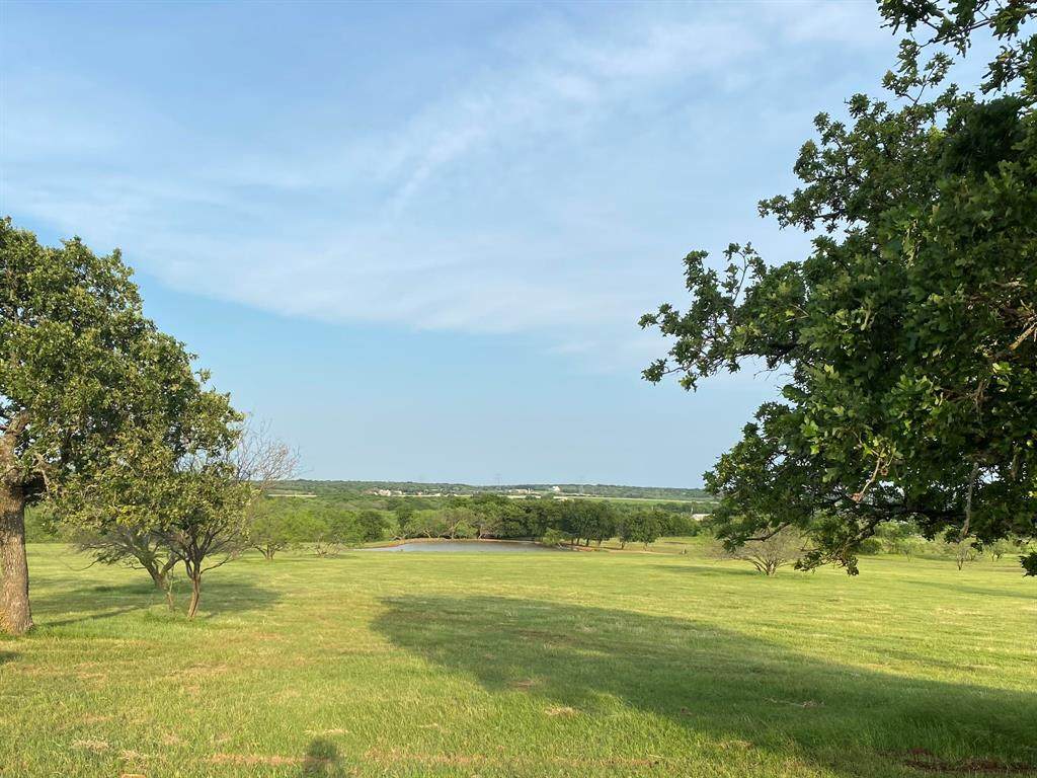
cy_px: 389
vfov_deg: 53.1
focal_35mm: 26
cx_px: 518
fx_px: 779
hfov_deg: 67.3
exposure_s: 1/1464
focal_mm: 4.25
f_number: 1.8
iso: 32
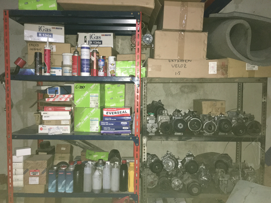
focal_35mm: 29
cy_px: 102
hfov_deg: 61.7
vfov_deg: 48.2
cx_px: 136
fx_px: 227
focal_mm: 4.15
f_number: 2.2
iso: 250
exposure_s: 1/17
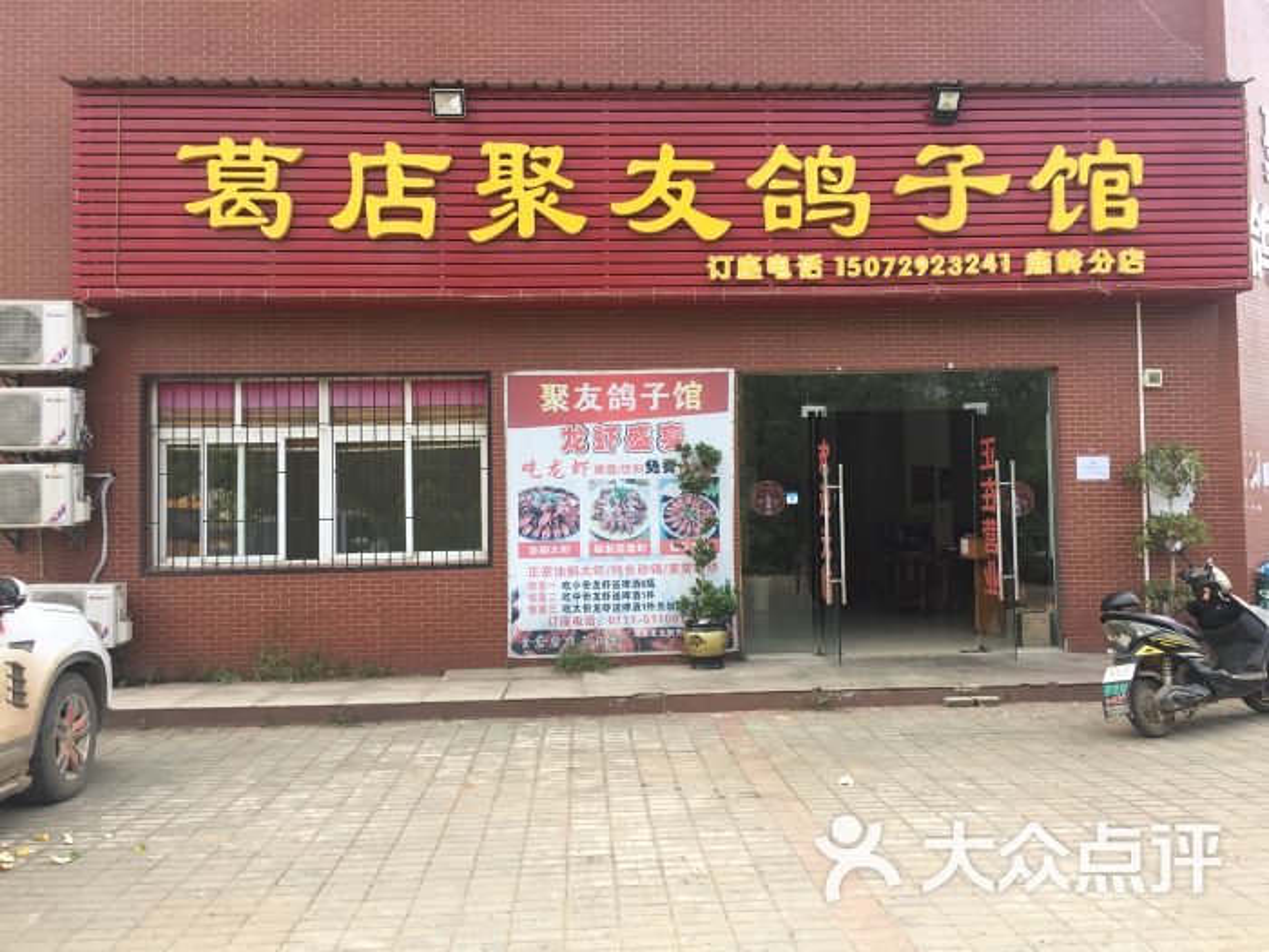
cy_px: 476
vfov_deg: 48.2
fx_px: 1063
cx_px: 634
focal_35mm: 29
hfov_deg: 61.7
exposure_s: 1/379
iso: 25
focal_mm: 4.15
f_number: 2.2
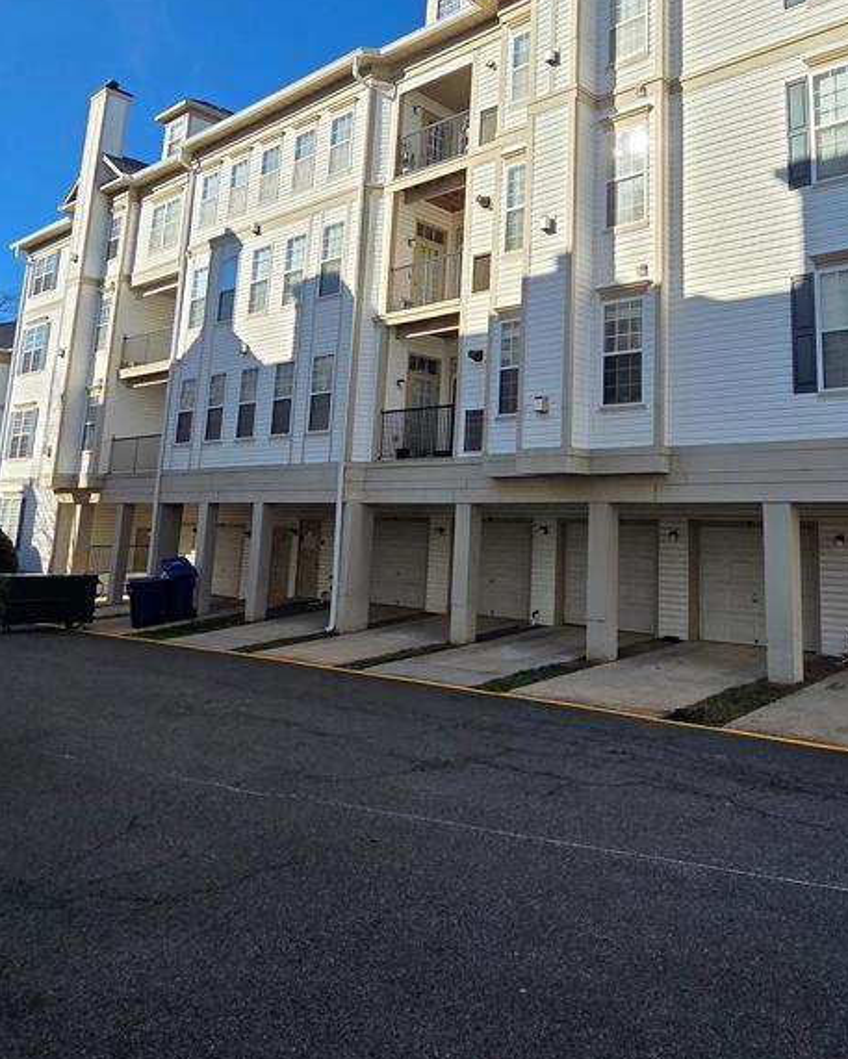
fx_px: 753
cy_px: 365
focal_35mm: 24
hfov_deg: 56.8
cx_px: 599
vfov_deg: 68.6
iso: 50
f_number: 2.2
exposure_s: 1/2116
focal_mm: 2.2
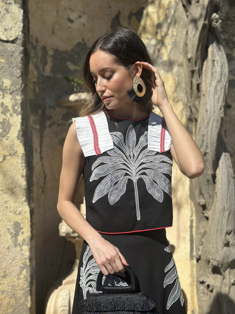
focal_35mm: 48
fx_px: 434
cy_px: 157
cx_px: 118
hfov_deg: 30.3
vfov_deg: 39.7
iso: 100
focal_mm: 6.86
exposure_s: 1/6623
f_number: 1.78
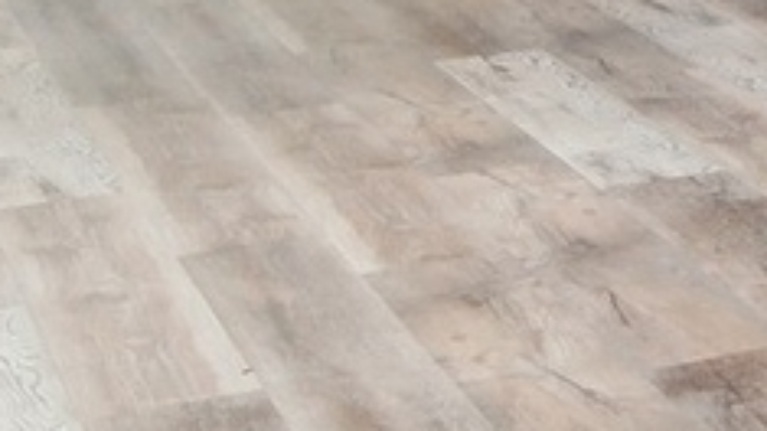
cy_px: -549
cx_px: 2118
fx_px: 2643
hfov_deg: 11.6
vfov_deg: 8.6
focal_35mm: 130
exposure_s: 1/10
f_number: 8
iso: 200
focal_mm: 12
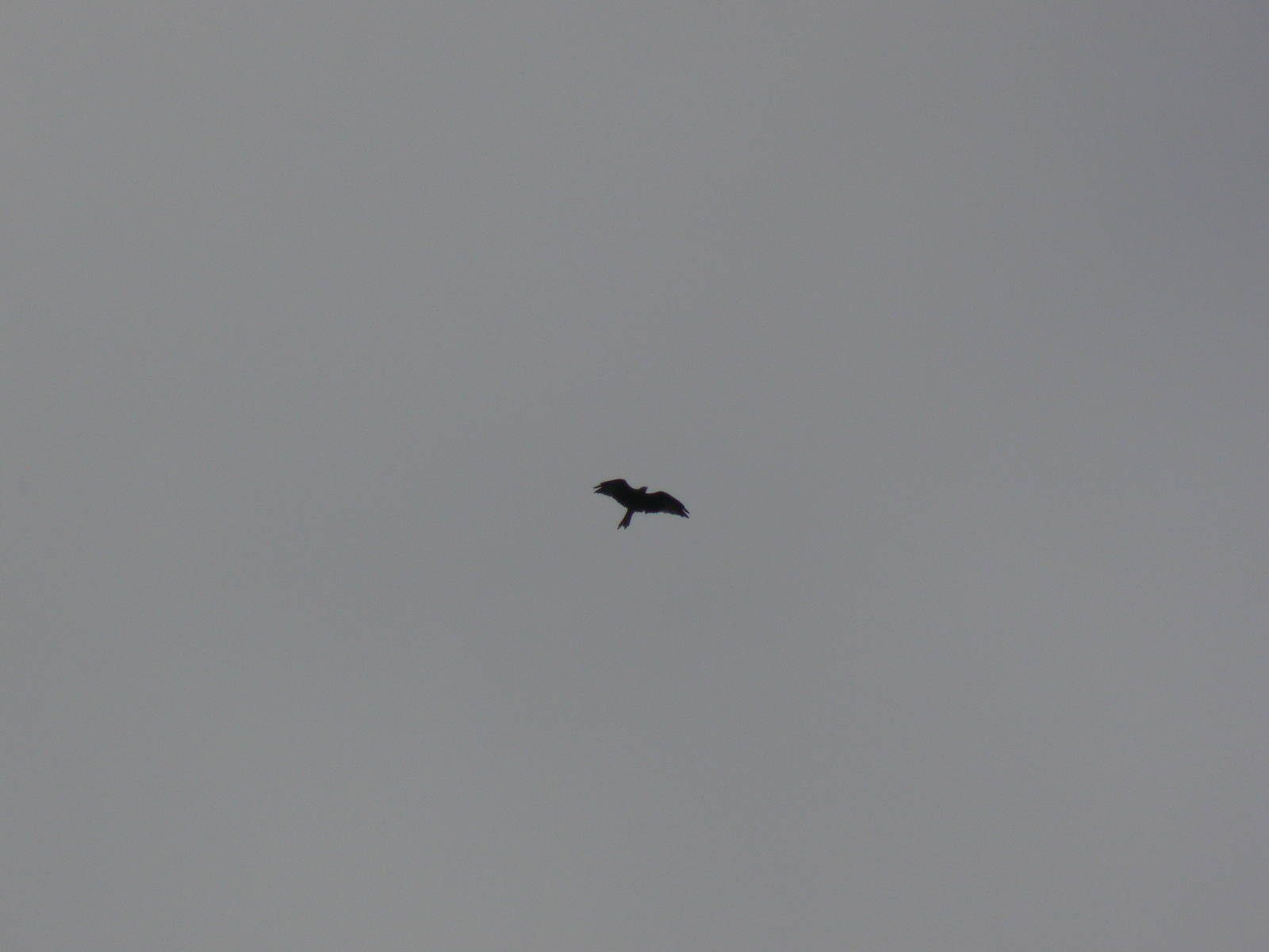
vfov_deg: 3.4
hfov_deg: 4.6
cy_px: 476
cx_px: 634
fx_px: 15837
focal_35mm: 432
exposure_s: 1/1300
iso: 80
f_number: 8
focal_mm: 72
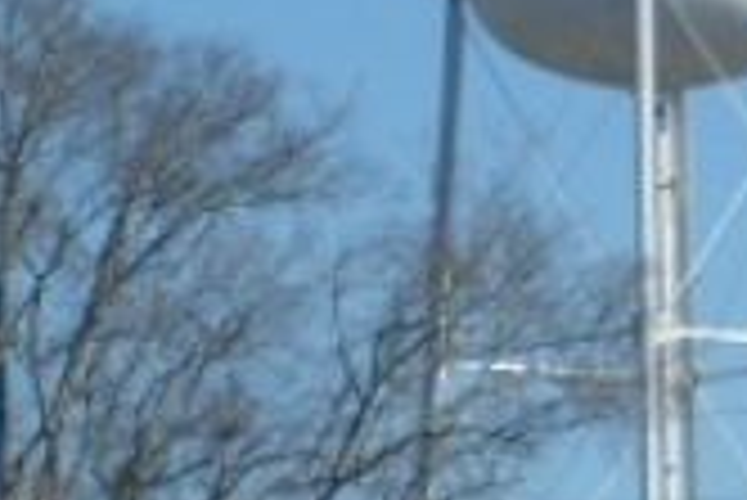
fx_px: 10903
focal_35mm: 525
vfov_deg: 2.6
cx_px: 670
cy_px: 432
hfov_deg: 3.9
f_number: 12.4
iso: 50
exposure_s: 1/148
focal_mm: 17.4
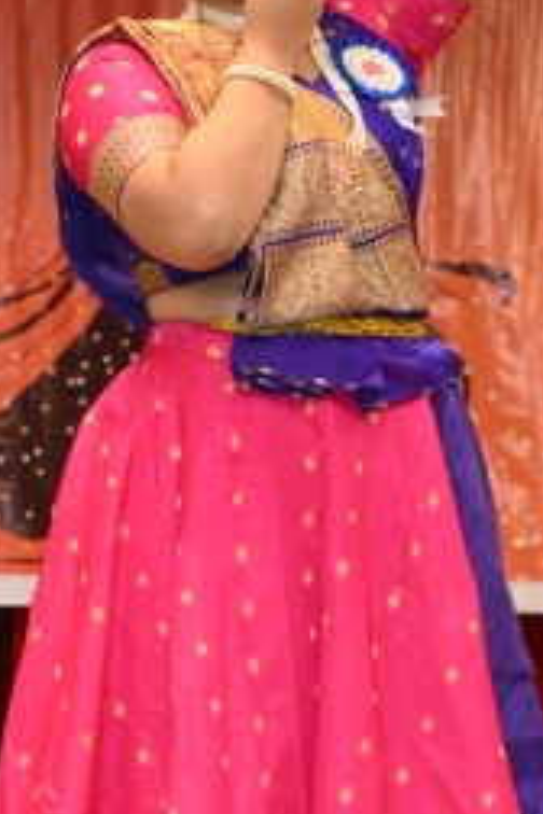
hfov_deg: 5.5
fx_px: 5656
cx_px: 265
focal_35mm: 250
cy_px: 294
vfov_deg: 8.2
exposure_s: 1/125
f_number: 5.6
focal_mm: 56
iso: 2000
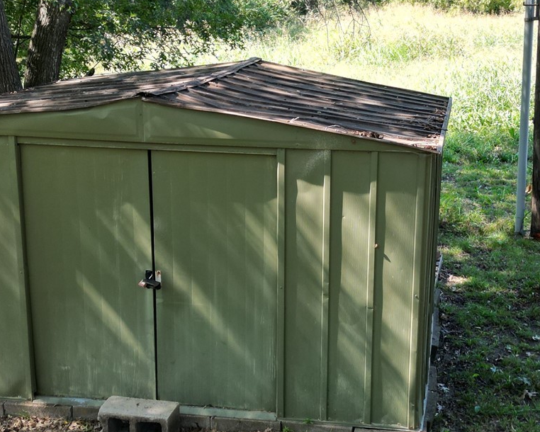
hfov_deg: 31.8
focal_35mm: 59
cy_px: 250
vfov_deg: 25.8
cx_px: 337
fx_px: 943
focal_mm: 6.72
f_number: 1.7
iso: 110
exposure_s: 1/500
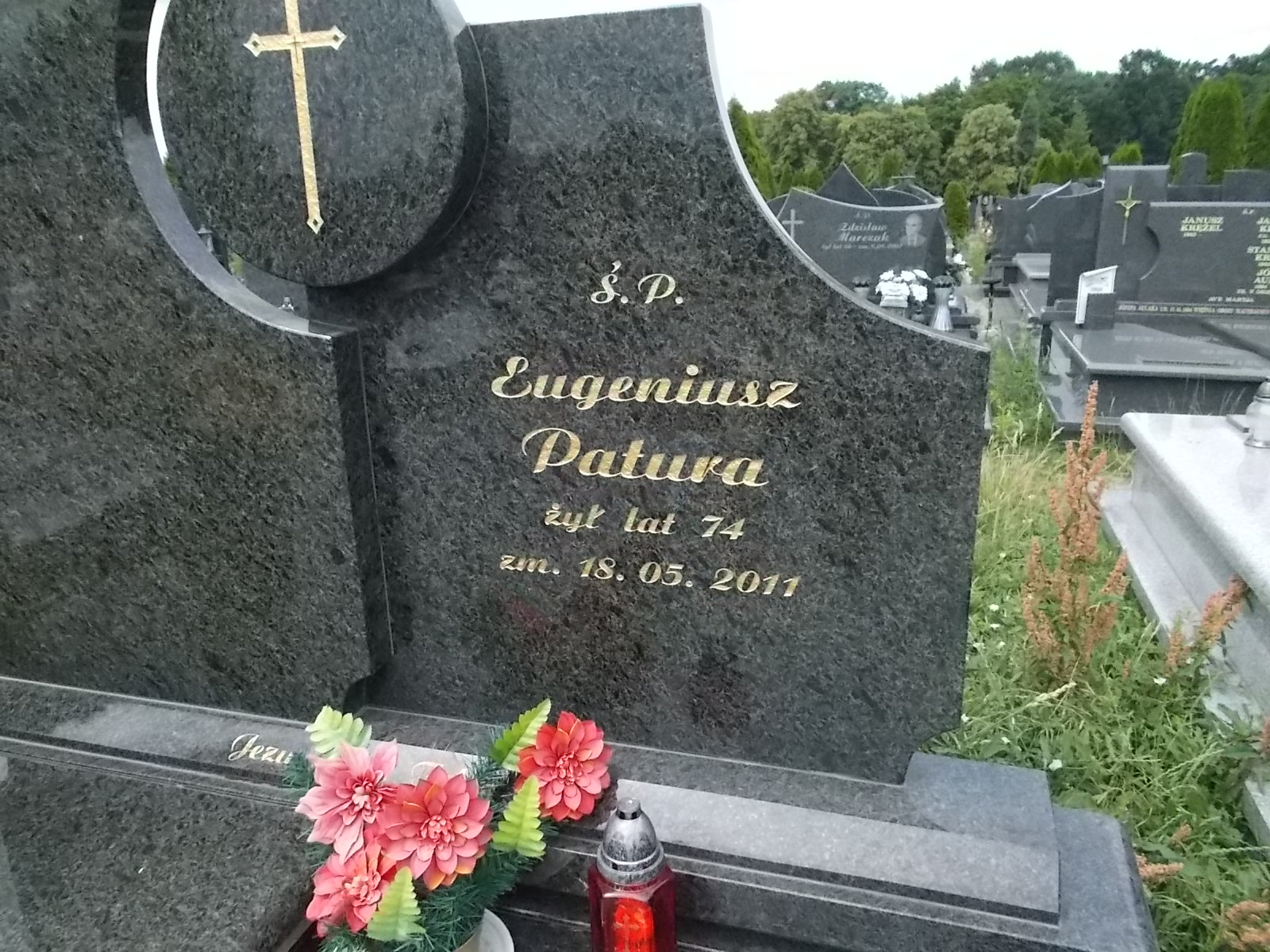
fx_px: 954
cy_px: 476
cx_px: 635
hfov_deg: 67.3
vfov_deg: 53.1
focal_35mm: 26
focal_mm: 4.6
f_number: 8
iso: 400
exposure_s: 1/320
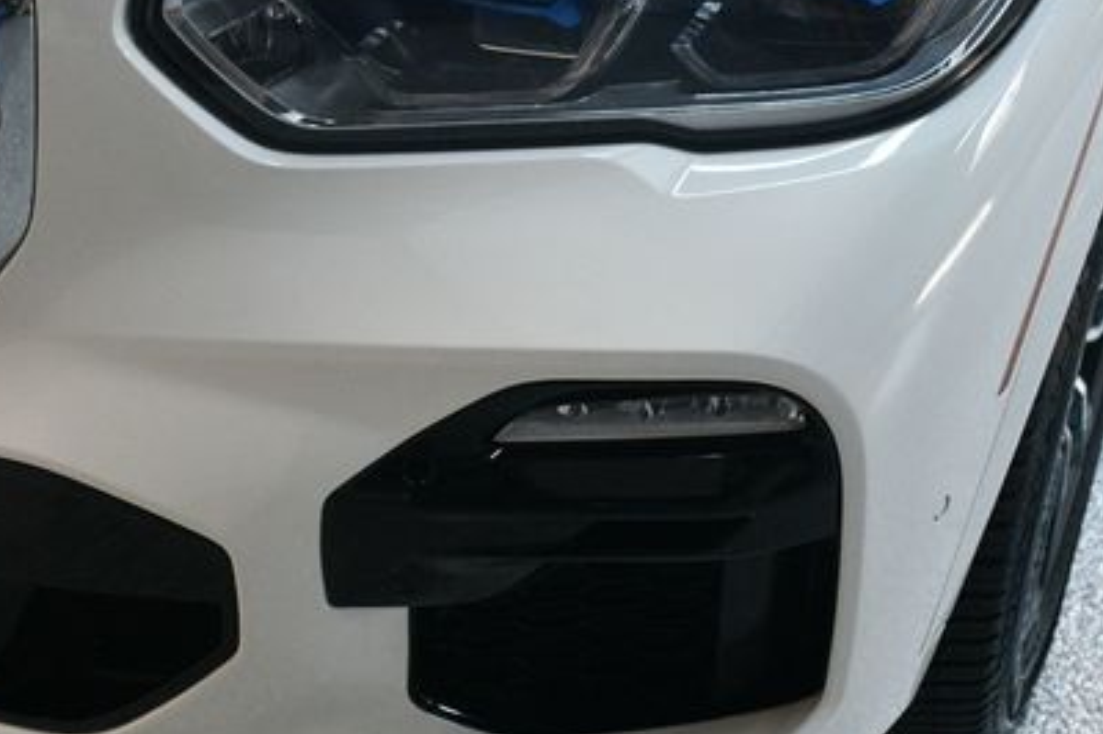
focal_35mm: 64
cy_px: 295
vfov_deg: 21.2
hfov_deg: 31.4
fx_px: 1959
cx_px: 579
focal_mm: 27
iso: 1400
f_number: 4
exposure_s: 1/125
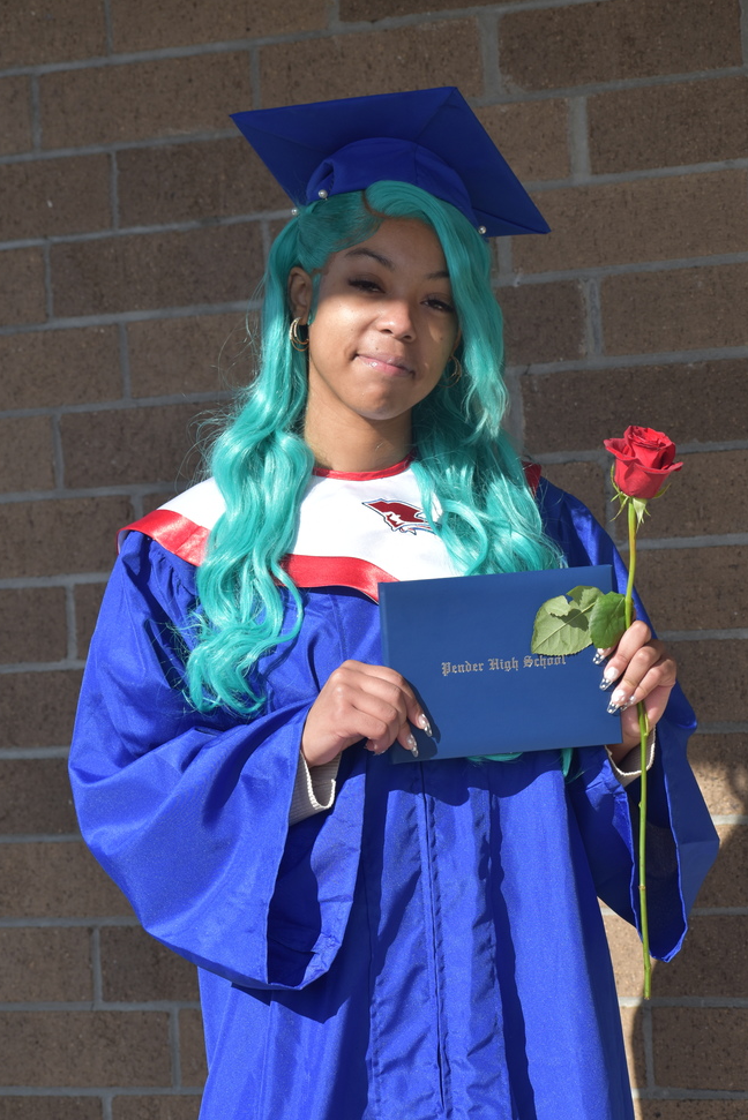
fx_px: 4235
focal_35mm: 136
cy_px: 586
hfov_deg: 10.1
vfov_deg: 15.1
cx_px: 363
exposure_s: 1/800
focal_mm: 86
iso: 200
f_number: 7.1
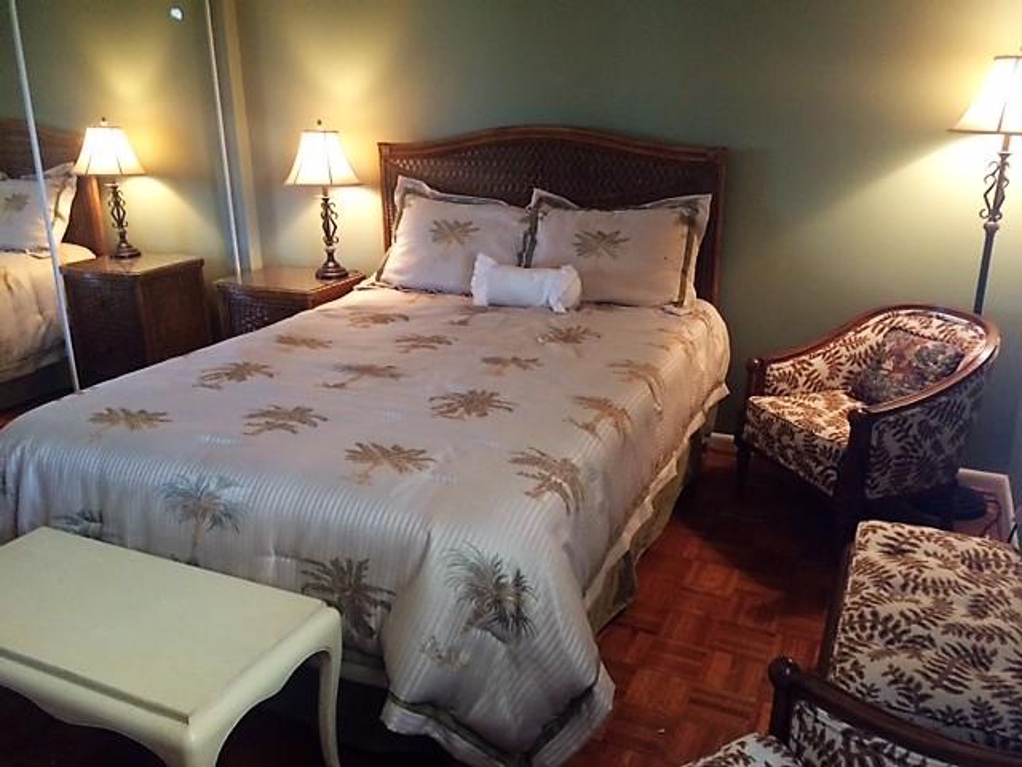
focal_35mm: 29
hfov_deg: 61.7
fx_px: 856
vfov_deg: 48.2
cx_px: 511
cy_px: 384
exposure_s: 1/30
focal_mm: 4.15
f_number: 2.2
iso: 200
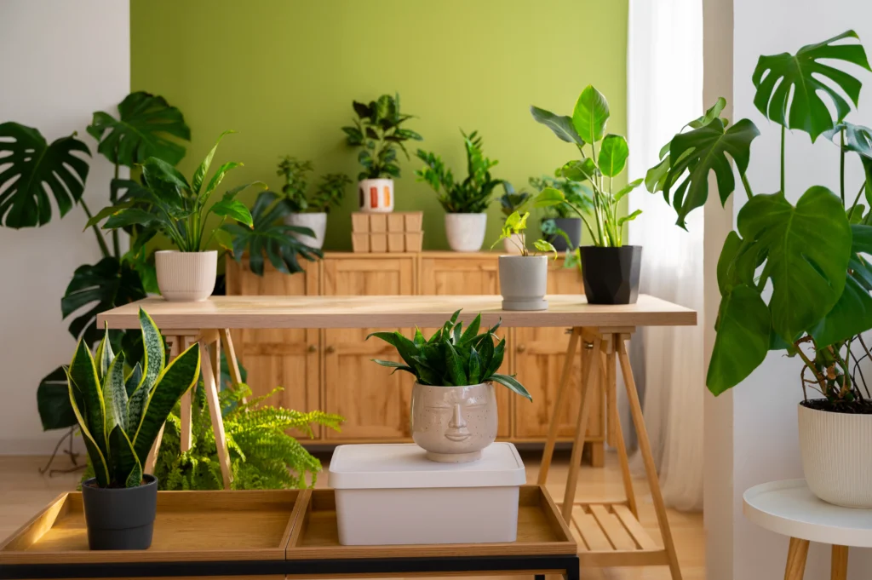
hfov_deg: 41.9
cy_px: 290
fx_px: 1138
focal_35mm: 47
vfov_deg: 28.6
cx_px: 436
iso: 500
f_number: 3.2
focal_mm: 47
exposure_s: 1/320
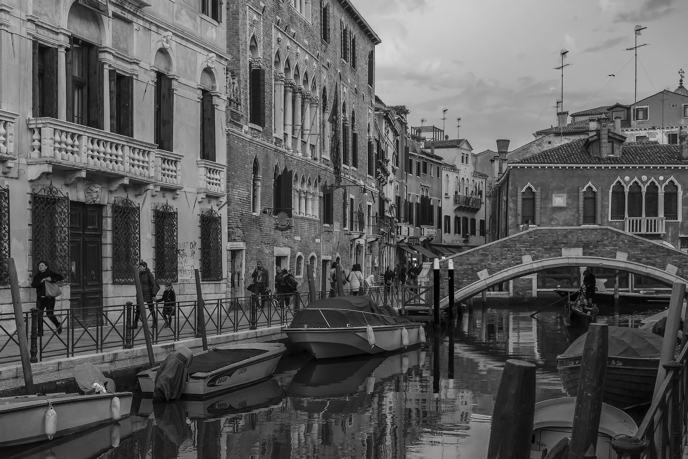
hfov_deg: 41.1
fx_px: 917
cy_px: 258
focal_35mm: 48
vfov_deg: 28.1
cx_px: 382
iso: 1600
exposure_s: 1/60
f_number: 8
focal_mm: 41
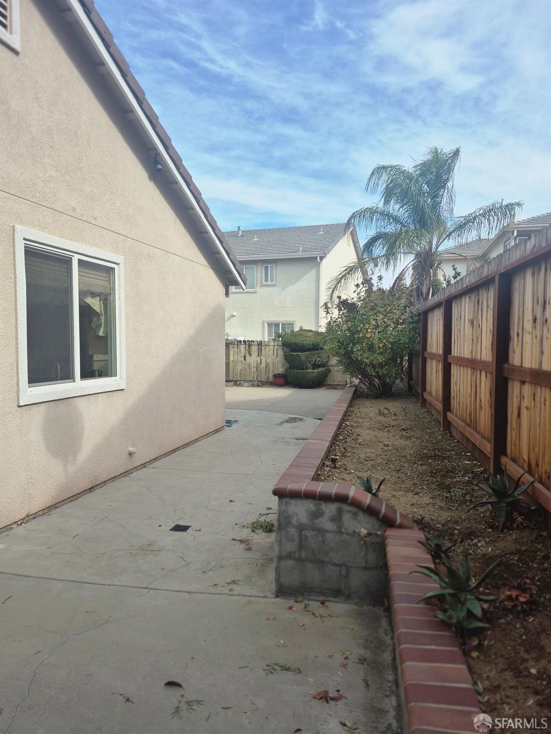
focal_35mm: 23
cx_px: 276
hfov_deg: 58.9
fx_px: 488
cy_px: 367
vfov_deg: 73.9
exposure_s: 1/1912
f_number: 1.8
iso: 25
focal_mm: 5.4
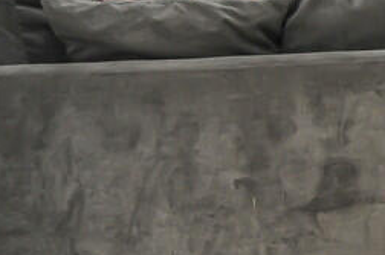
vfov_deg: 18.7
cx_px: 556
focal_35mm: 61
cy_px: -159
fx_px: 651
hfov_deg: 25.8
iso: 400
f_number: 11
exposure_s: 1/40
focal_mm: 10
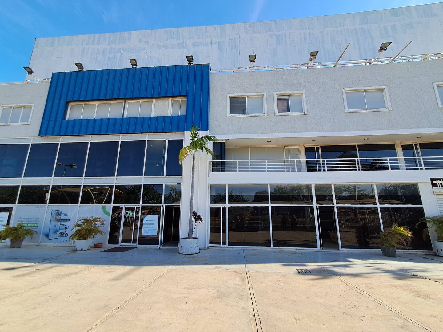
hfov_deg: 94.5
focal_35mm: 16
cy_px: 166
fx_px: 205
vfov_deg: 78.1
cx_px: 222
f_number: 2.2
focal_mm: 1.64
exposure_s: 1/698
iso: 40
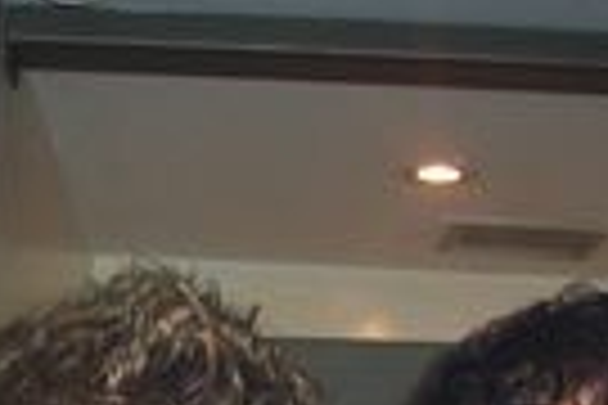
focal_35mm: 113
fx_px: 1908
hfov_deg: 18.1
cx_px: 383
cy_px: 547
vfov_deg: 11.7
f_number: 2.8
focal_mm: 8
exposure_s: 1/30
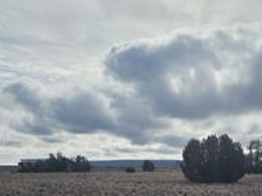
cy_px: 172
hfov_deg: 37.9
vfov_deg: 28.6
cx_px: 198
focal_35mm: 49
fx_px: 371
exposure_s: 1/1672
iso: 10
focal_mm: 6.3
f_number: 1.7
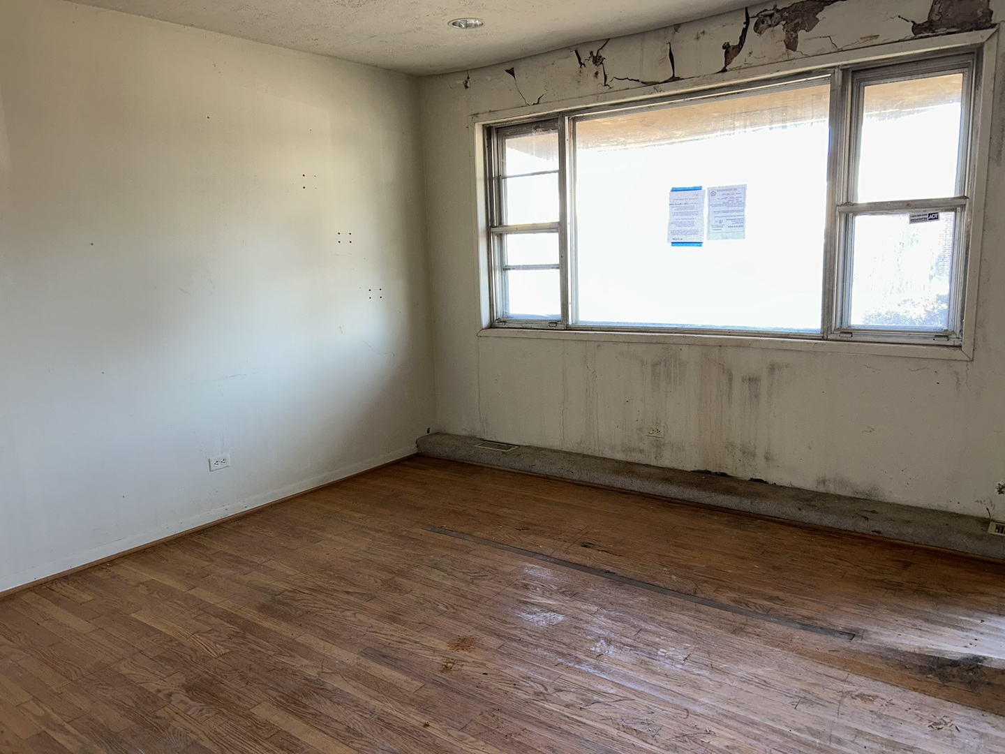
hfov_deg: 67.3
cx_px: 502
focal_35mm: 26
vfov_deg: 53.1
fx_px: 755
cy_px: 377
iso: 32
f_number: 1.5
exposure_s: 1/44
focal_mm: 5.7
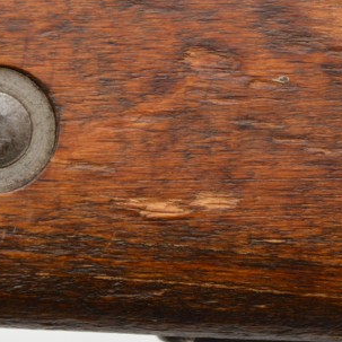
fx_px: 1923
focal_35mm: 172
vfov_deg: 10.1
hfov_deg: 10.2
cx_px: 109
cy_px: 31
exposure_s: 1/30
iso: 200
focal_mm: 40
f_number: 5.3
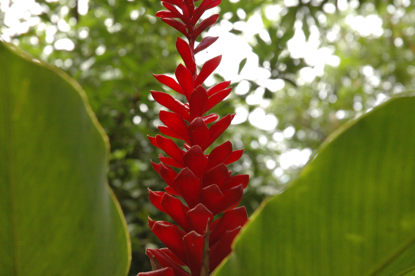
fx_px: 1209
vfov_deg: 13.0
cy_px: 138
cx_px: 208
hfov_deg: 19.5
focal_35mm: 105
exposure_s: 1/100
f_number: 9
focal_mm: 70
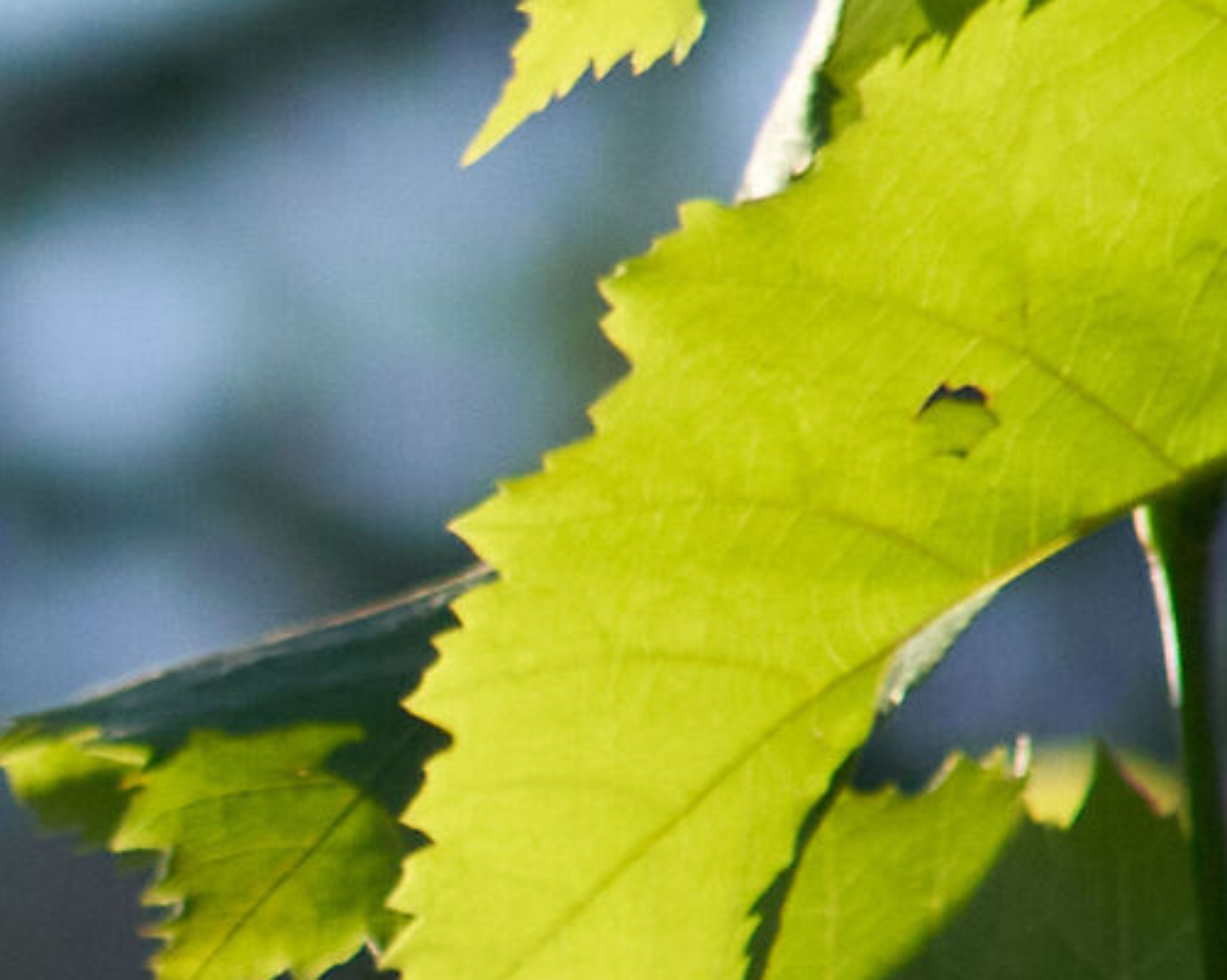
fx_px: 146363
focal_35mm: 4032
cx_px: -1147
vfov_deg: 0.4
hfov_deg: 0.5
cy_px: 829
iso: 1600
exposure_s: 1/1000
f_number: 11
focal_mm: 600
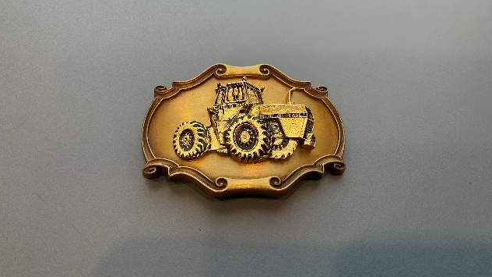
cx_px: 244
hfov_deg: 61.0
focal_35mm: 32
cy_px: 115
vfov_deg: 36.5
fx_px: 417
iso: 125
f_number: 1.8
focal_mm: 3
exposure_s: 1/60
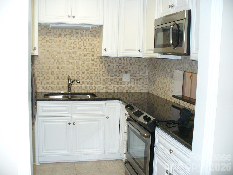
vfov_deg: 38.7
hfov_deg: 50.1
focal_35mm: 37
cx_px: 116
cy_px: 88
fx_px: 249
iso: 160
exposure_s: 1/30
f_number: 2.8
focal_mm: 6.1
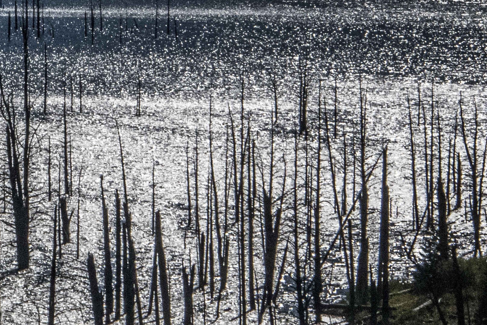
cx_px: -91
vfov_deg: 2.9
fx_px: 6399
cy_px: -54
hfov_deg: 4.3
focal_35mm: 473
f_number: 20
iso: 3200
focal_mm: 92
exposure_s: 1/6400
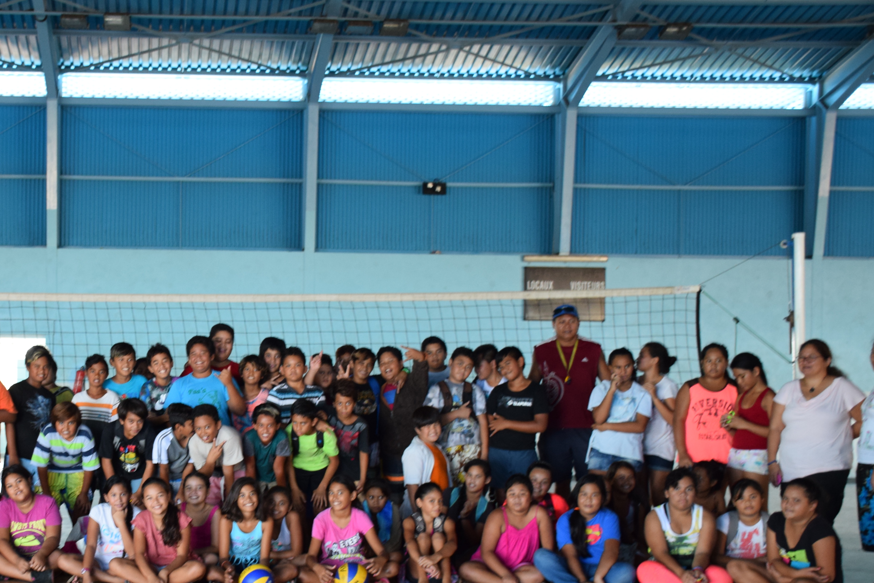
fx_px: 1336
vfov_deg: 24.5
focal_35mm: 55
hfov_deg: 35.4
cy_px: 405
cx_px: 212
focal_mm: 24
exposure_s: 1/60
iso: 800
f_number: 3.8
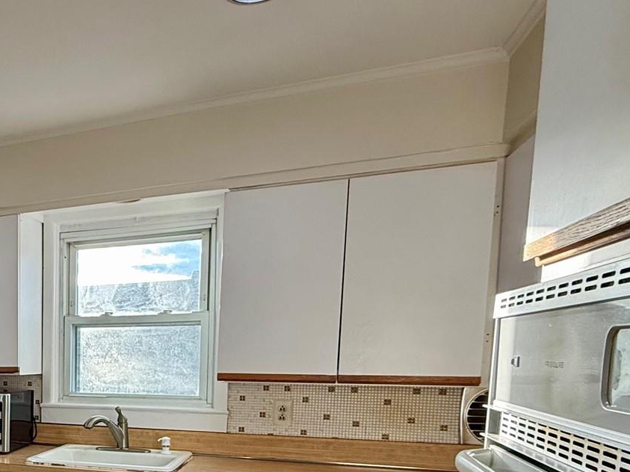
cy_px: 412
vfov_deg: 39.2
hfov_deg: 44.2
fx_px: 619
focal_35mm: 34
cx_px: -27
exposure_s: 1/120
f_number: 2.2
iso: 160
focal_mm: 2.22
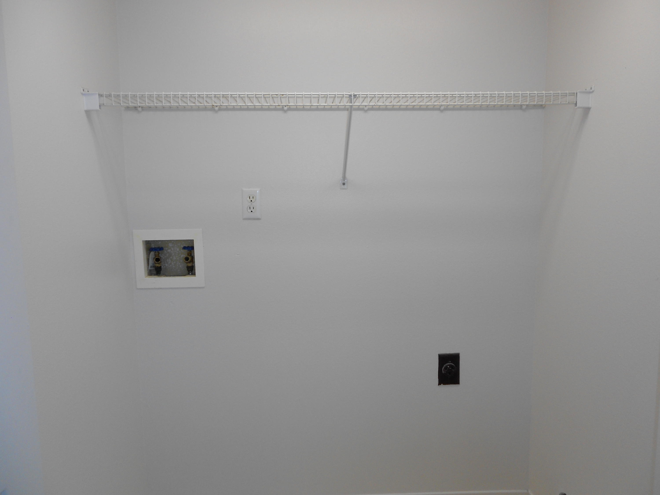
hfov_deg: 67.3
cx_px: 330
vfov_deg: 53.1
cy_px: 248
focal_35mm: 26
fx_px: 496
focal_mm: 4.6
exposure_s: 1/60
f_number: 3.2
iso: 80
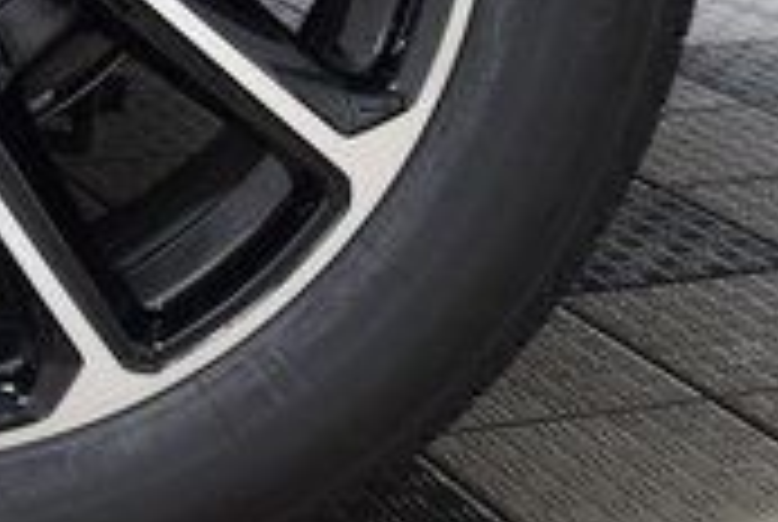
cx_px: -144
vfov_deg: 10.1
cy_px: -169
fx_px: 2879
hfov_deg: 14.9
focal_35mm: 133
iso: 1250
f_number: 6.3
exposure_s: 1/15
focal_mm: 24
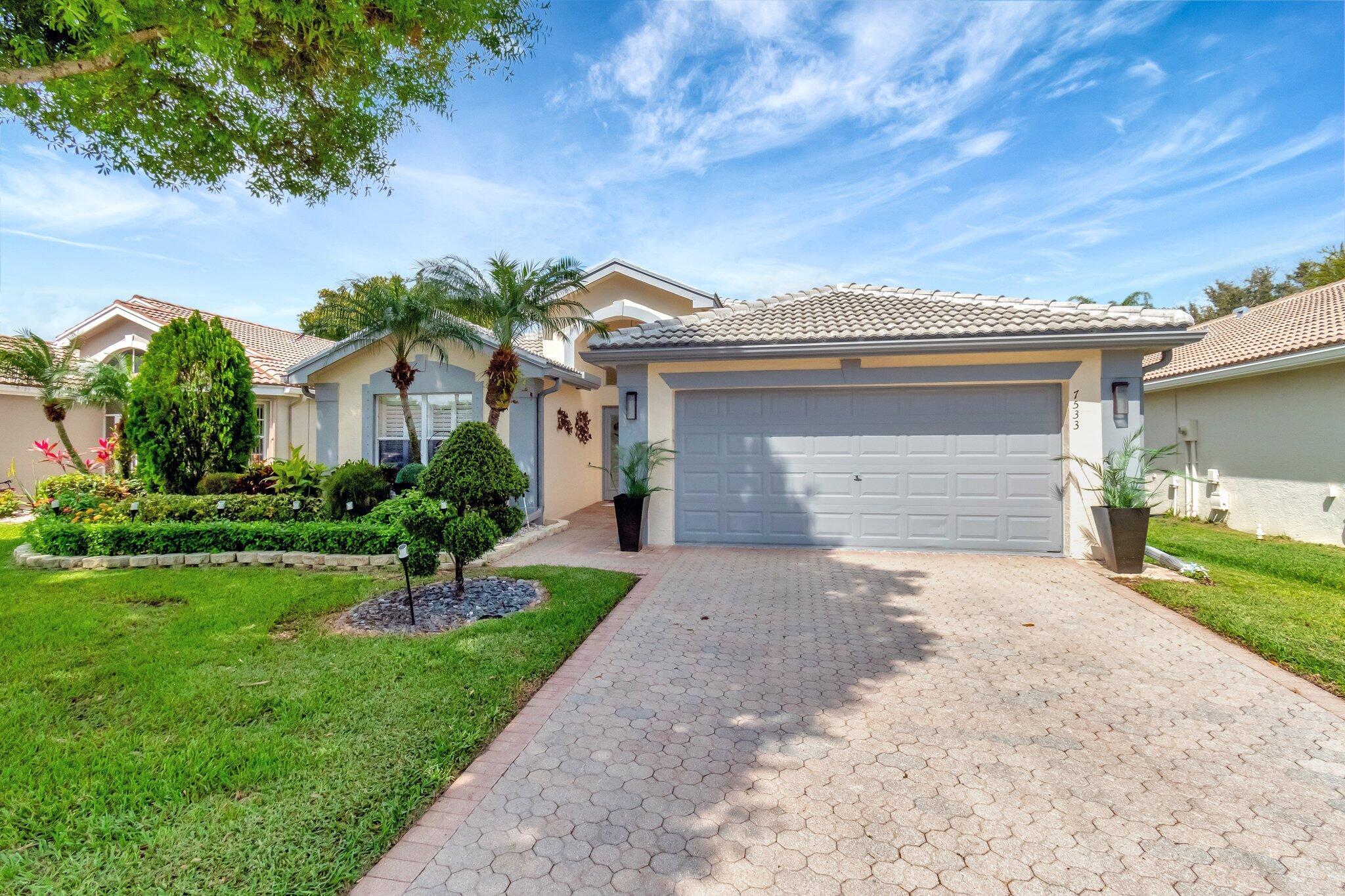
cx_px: 672
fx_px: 560
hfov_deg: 100.4
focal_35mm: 15
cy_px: 448
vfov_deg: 77.3
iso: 1000
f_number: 9
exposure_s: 1/3200
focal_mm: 10
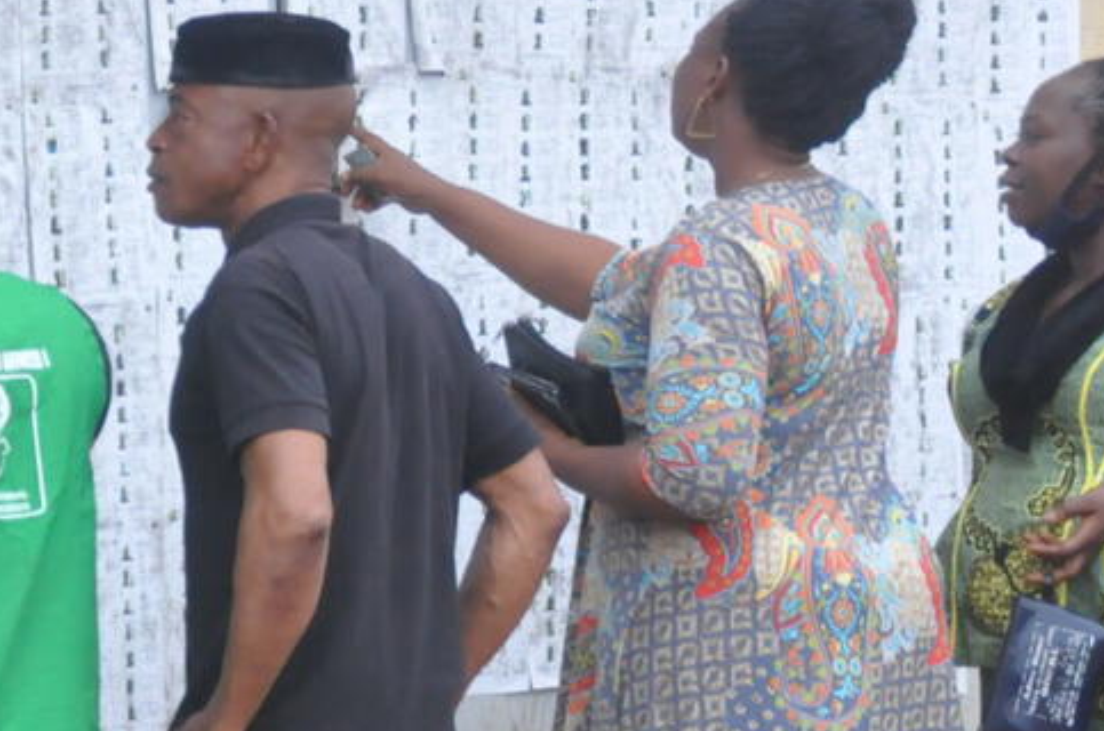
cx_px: -528
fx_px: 5172
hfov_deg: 11.7
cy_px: 489
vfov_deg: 8.1
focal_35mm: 169
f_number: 4.2
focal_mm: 34
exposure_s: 1/250
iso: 1600
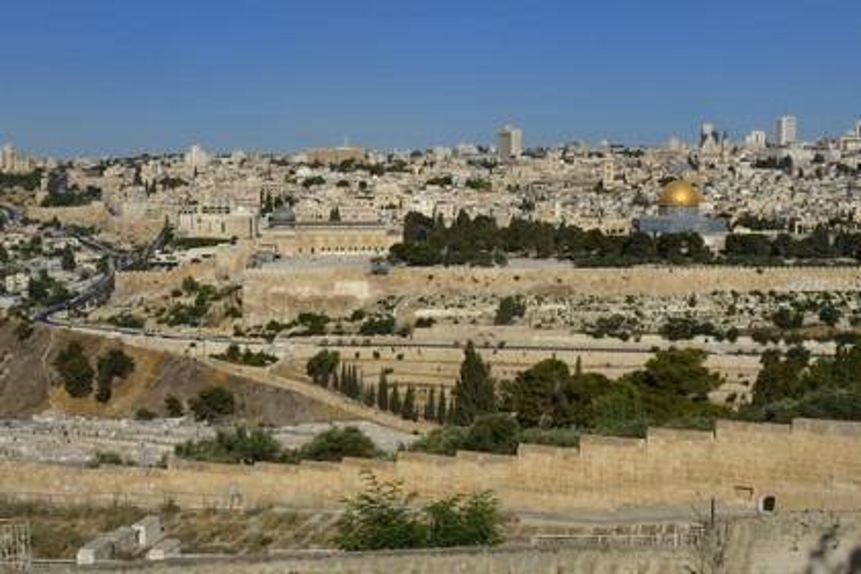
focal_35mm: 48
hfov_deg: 41.1
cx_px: 430
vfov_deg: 28.1
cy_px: 287
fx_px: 1148
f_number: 14
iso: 200
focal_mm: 48
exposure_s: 1/320
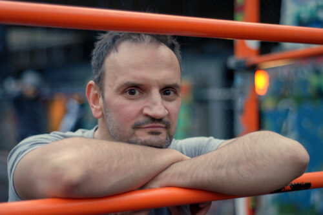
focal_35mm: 75
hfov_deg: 27.0
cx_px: 162
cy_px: 108
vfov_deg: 18.2
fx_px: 673
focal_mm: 50
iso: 500
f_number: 1.8
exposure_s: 1/80
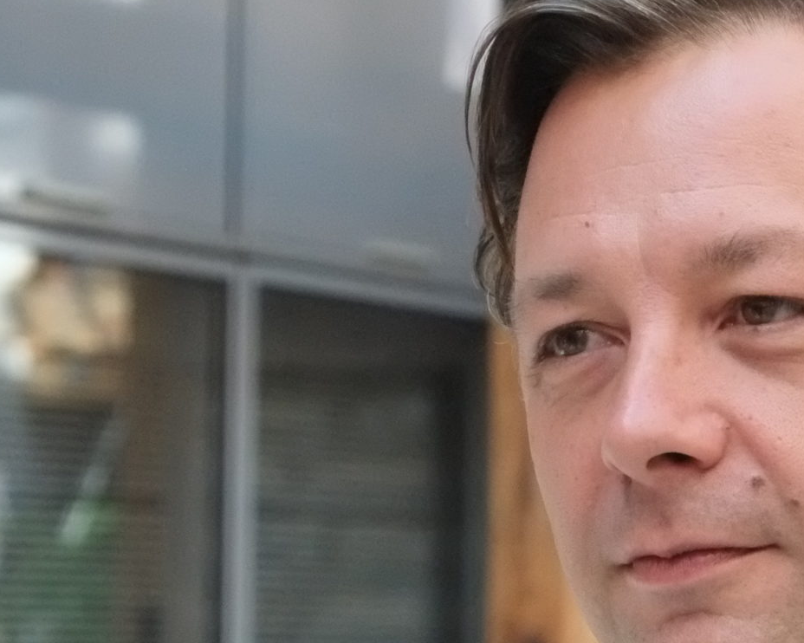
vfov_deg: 7.2
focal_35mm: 215
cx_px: 629
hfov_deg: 9.0
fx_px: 5115
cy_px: 502
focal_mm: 55
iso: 6400
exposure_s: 1/400
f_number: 5.6
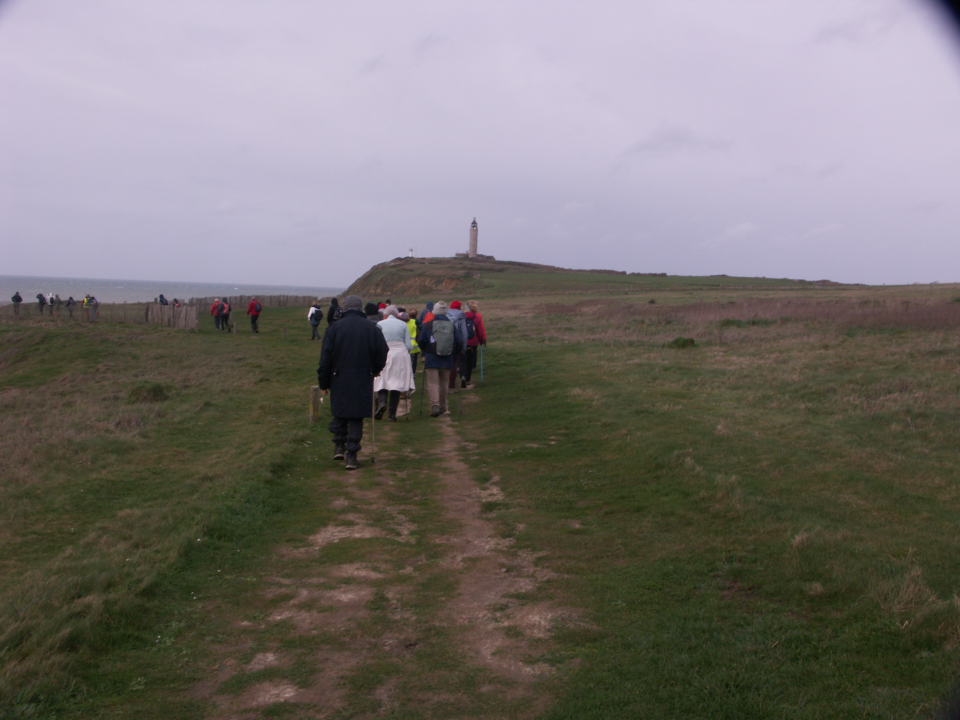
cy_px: 360
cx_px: 480
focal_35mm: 33
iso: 64
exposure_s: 1/250
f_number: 6.3
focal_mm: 8.71
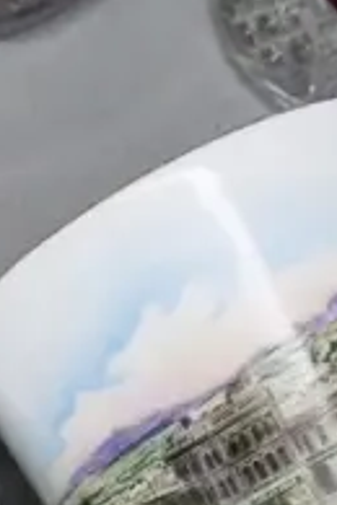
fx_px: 3075
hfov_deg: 6.1
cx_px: -368
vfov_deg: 8.9
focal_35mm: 219
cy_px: 984
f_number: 5.6
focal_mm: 20
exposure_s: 1/320
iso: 3200
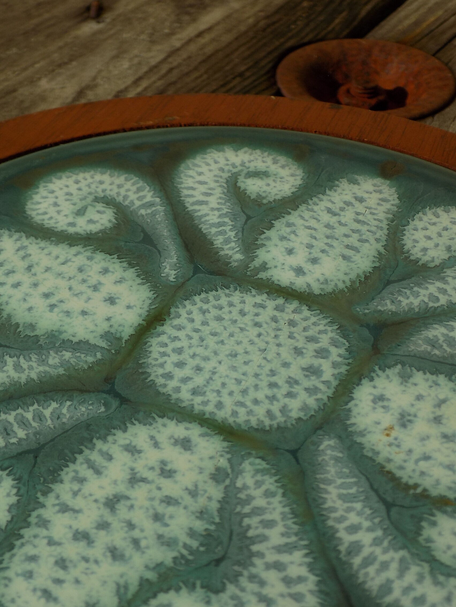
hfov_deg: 28.0
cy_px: 304
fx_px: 913
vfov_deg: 36.8
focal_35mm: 52
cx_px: 228
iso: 80
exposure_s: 1/1250
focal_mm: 9.3
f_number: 3.9
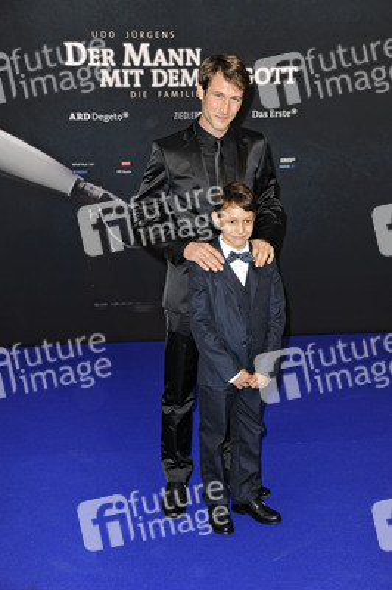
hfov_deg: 24.2
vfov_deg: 35.7
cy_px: 295
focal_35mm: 56
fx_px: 916
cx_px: 196
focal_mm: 56
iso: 500
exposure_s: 1/160
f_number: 6.3
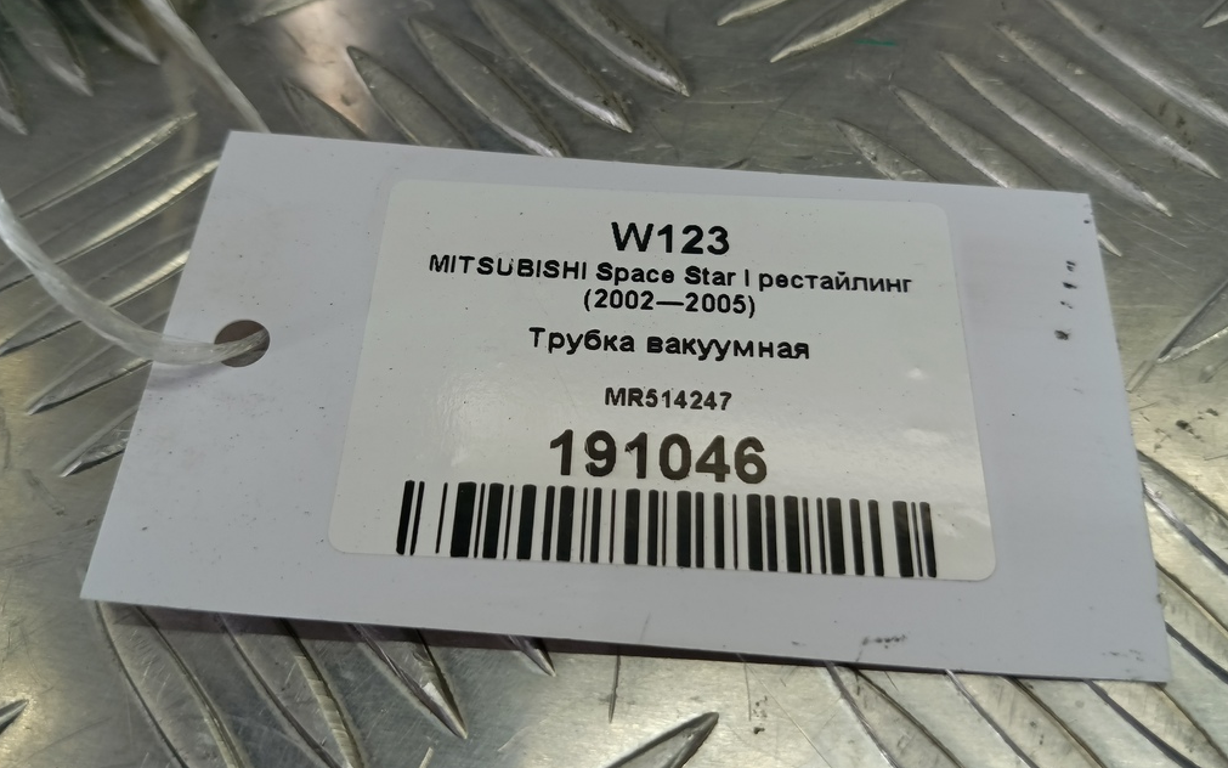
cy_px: 377
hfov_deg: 64.6
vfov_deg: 43.2
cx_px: 616
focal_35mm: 29
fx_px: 971
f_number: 1.6
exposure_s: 1/100
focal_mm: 4.11
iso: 111
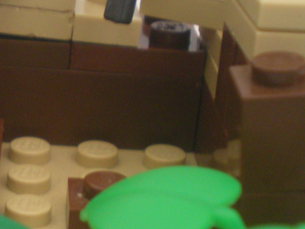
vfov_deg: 12.6
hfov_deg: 16.6
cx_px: 41
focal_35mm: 117
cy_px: 155
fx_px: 1031
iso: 204
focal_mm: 7.4
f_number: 3.5
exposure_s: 1/8
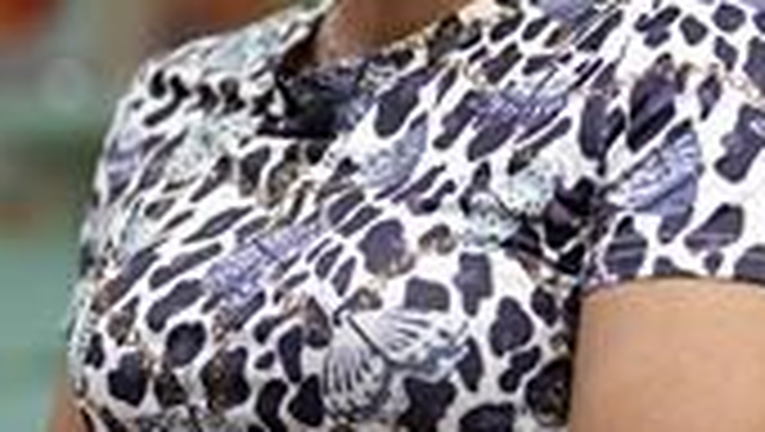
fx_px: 4061
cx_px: 378
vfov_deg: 6.1
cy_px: 97
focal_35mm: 200
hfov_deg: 10.8
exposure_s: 1/10000
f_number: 1.2
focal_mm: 50
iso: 200
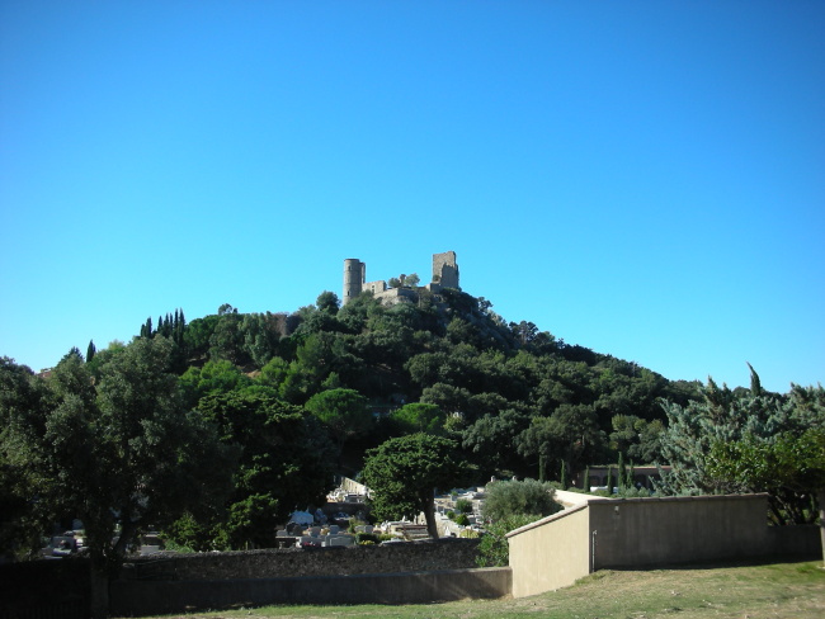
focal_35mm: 35
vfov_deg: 40.7
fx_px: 834
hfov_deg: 52.6
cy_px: 310
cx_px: 412
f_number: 8.5
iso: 50
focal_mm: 5.8
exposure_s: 1/63.7
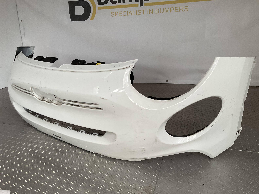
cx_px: 130
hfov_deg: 61.7
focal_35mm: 29
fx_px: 217
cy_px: 97
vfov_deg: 48.2
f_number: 1.8
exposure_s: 1/120
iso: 50
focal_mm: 3
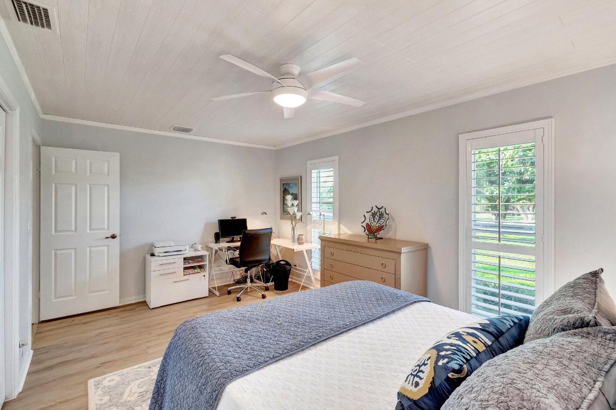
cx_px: 308
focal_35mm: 15
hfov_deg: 100.4
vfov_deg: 77.3
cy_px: 205
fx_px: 257
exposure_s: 1/6
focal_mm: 10
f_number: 8
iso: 1000
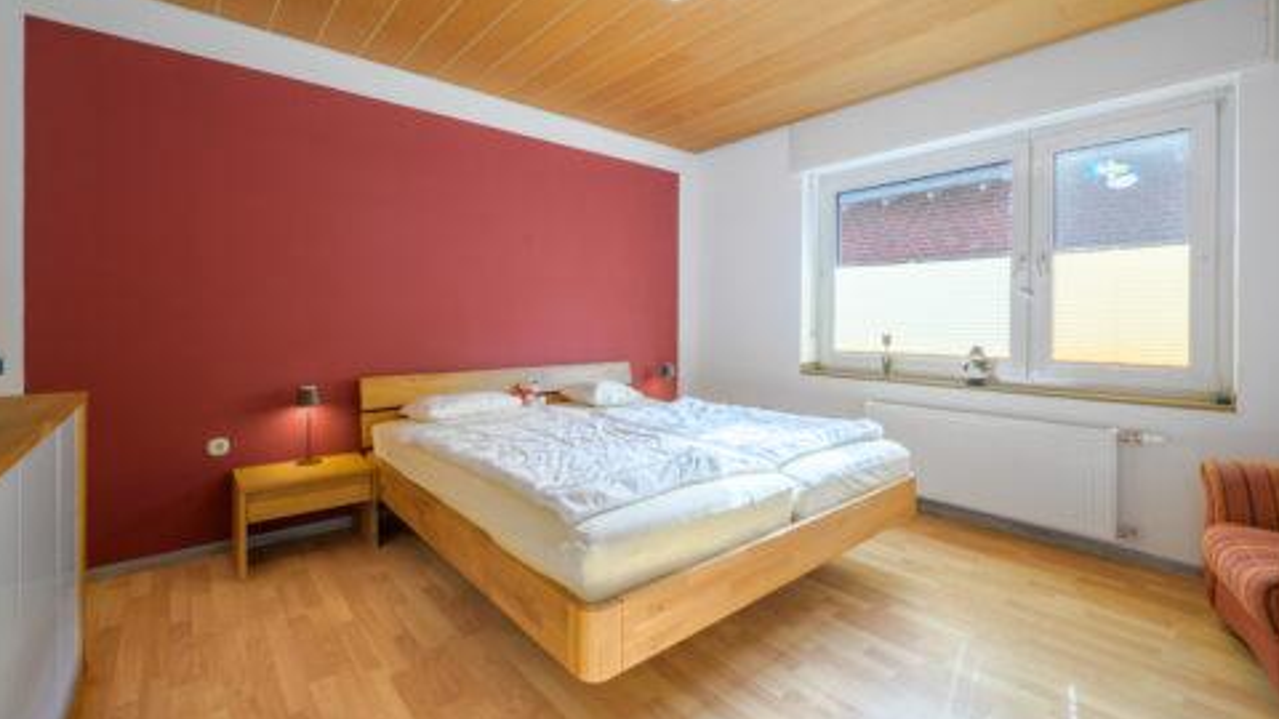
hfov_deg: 97.5
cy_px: 328
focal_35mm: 17
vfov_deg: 65.2
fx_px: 561
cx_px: 640
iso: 200
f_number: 9
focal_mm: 15.5
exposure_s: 1/80
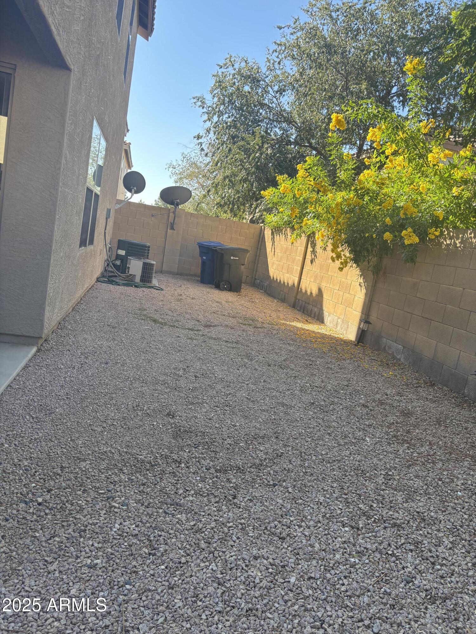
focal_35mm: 26
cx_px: 238
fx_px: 477
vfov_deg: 67.3
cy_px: 317
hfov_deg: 53.1
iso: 50
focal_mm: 5.96
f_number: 1.6
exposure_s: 1/565
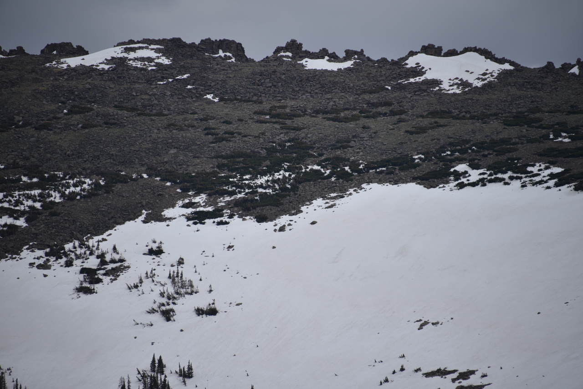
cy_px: 194
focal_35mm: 300
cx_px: 292
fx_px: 4859
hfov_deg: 6.9
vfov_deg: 4.6
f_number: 6.3
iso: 100
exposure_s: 1/640
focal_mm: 300
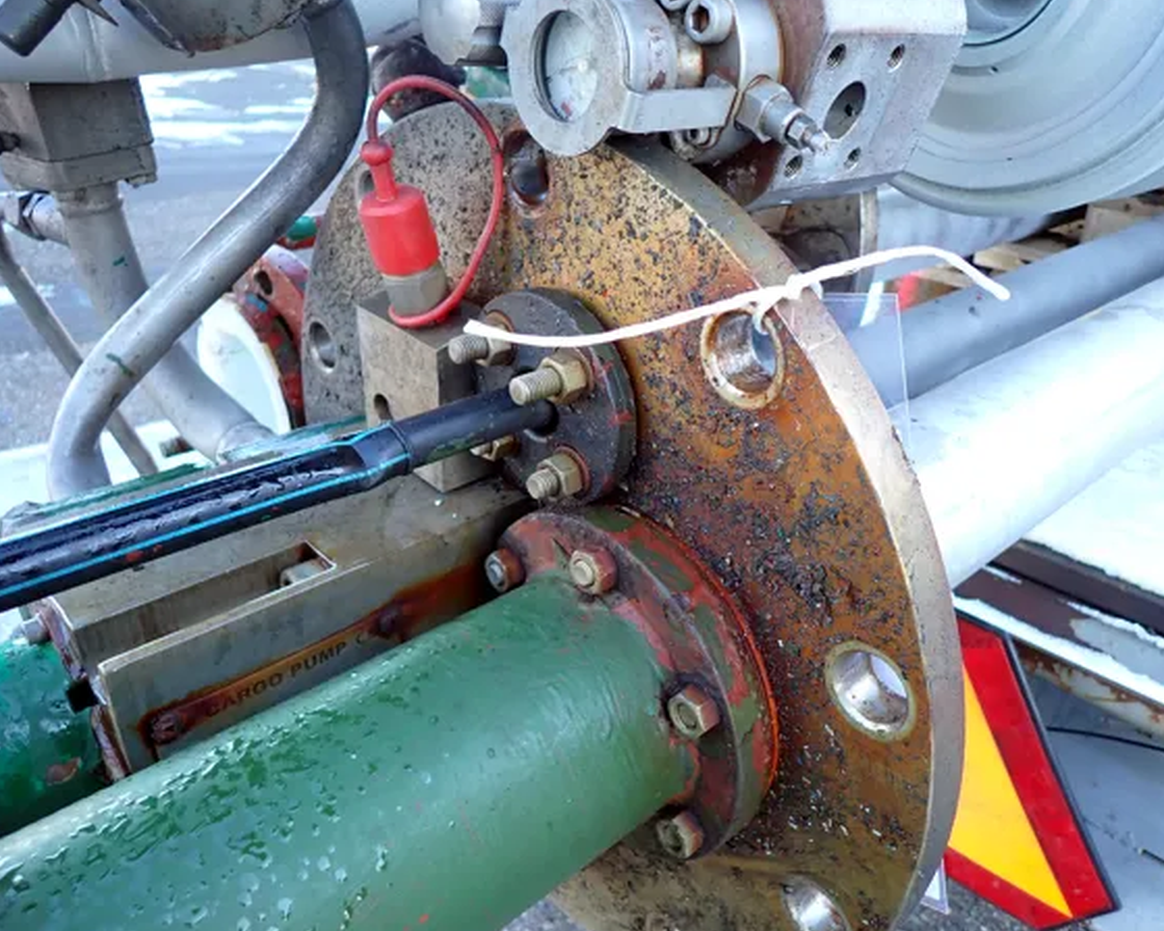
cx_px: 632
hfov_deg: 64.0
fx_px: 930
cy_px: 467
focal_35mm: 27
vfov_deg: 53.2
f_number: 2
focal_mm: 4.5
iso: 200
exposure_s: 1/125
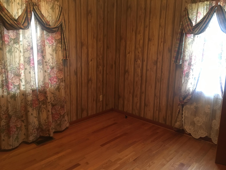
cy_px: 85
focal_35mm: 29
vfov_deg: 48.2
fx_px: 189
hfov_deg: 61.7
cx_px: 113
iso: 200
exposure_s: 1/15
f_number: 2.2
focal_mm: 4.15
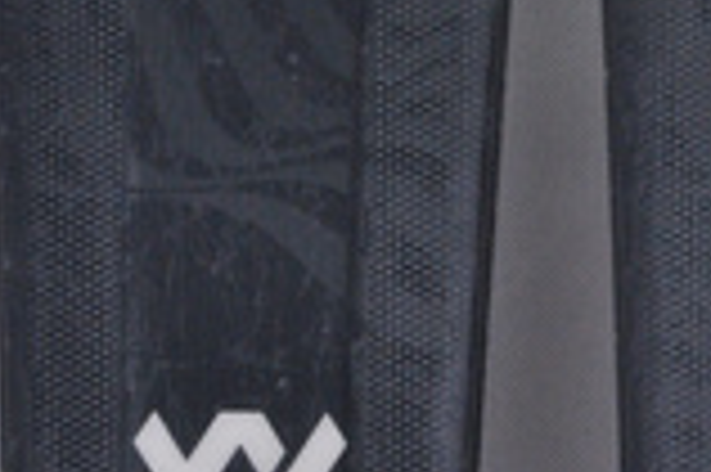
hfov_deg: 4.6
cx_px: 556
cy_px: 193
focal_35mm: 447
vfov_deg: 3.1
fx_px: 8827
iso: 3200
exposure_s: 1/125
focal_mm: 105
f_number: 11
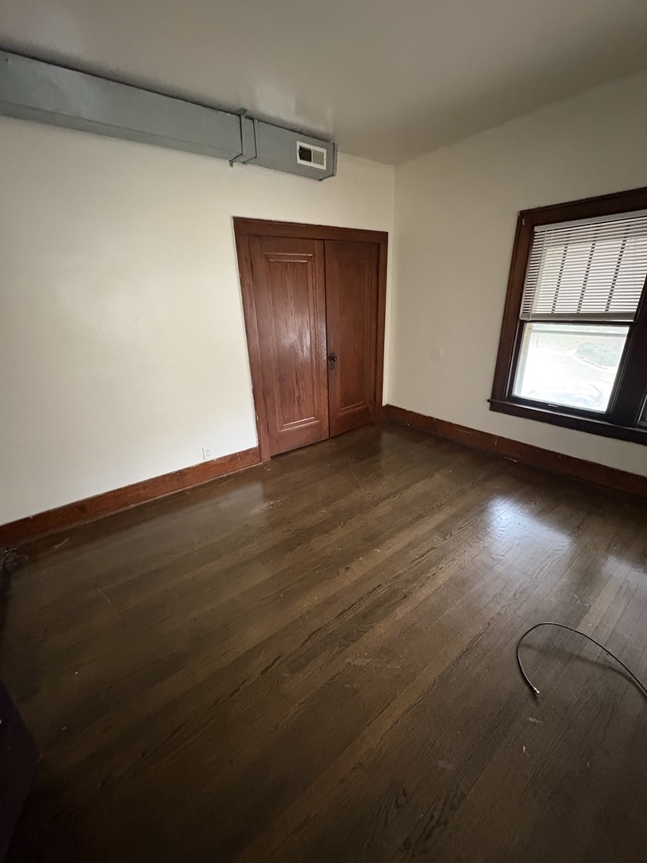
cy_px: 432
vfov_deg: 102.1
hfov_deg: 85.7
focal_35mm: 14
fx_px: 349
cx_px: 324
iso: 1250
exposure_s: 1/30
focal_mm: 2.22
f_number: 2.2
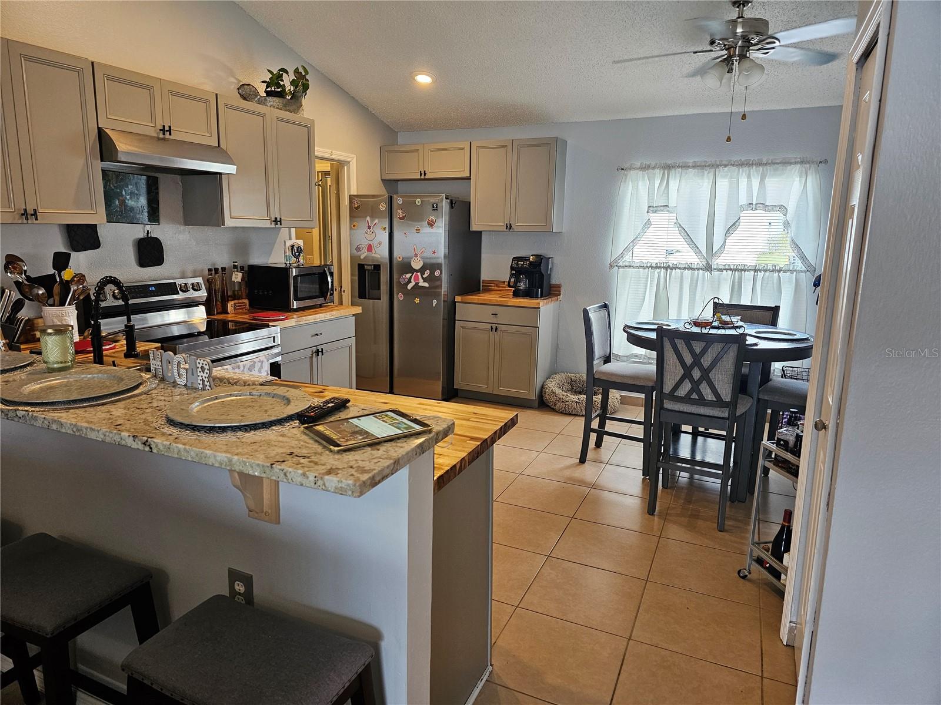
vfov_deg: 58.9
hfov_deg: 73.9
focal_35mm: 23
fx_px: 625
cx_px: 470
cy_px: 352
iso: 250
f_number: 1.7
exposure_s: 1/120
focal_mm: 6.3
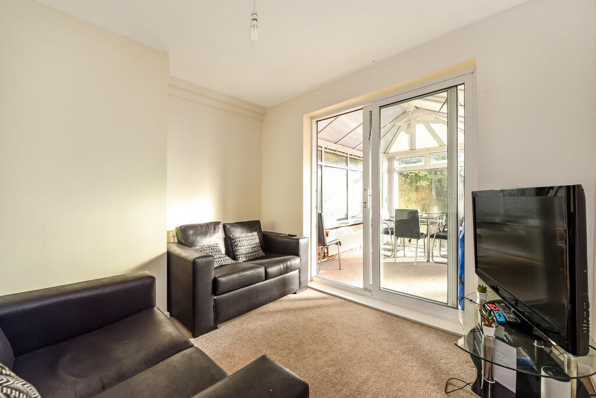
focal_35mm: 14
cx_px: 298
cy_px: 199
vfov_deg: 81.3
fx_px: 232
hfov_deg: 104.2
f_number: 8
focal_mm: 14
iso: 400
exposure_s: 1/100
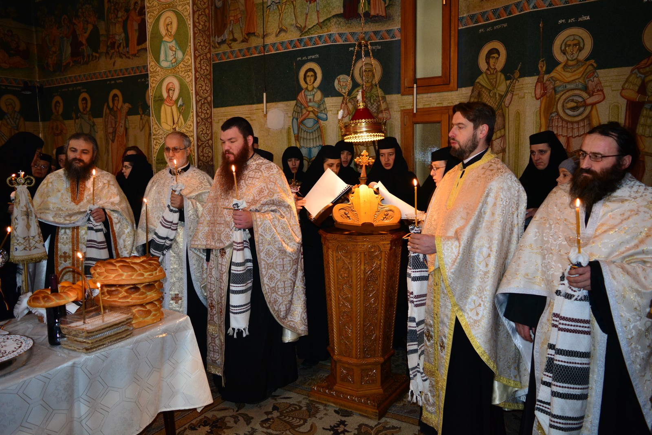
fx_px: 489
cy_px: 218
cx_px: 326
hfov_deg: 67.4
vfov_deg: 47.9
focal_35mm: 27
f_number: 3.5
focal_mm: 18
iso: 1000
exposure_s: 1/60
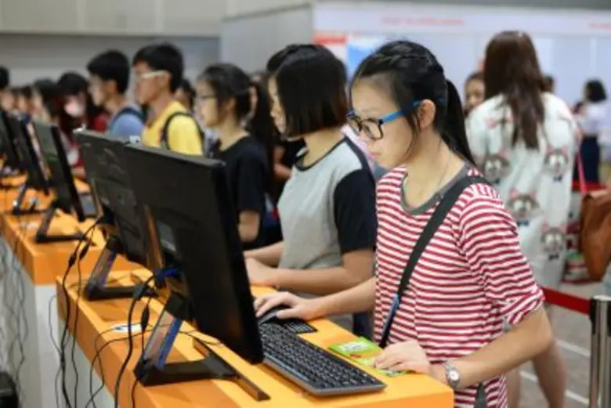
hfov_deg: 39.6
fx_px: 849
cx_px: 306
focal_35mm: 50
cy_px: 204
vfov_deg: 27.0
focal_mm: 50
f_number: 2.8
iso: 2200
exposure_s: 1/160
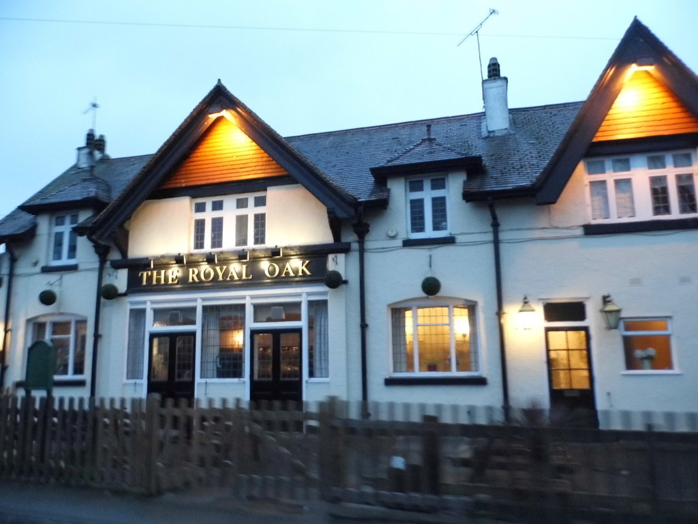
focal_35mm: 25
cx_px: 349
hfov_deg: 69.4
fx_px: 504
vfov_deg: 54.9
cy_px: 262
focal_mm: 4.5
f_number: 3.1
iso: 400
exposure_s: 1/15
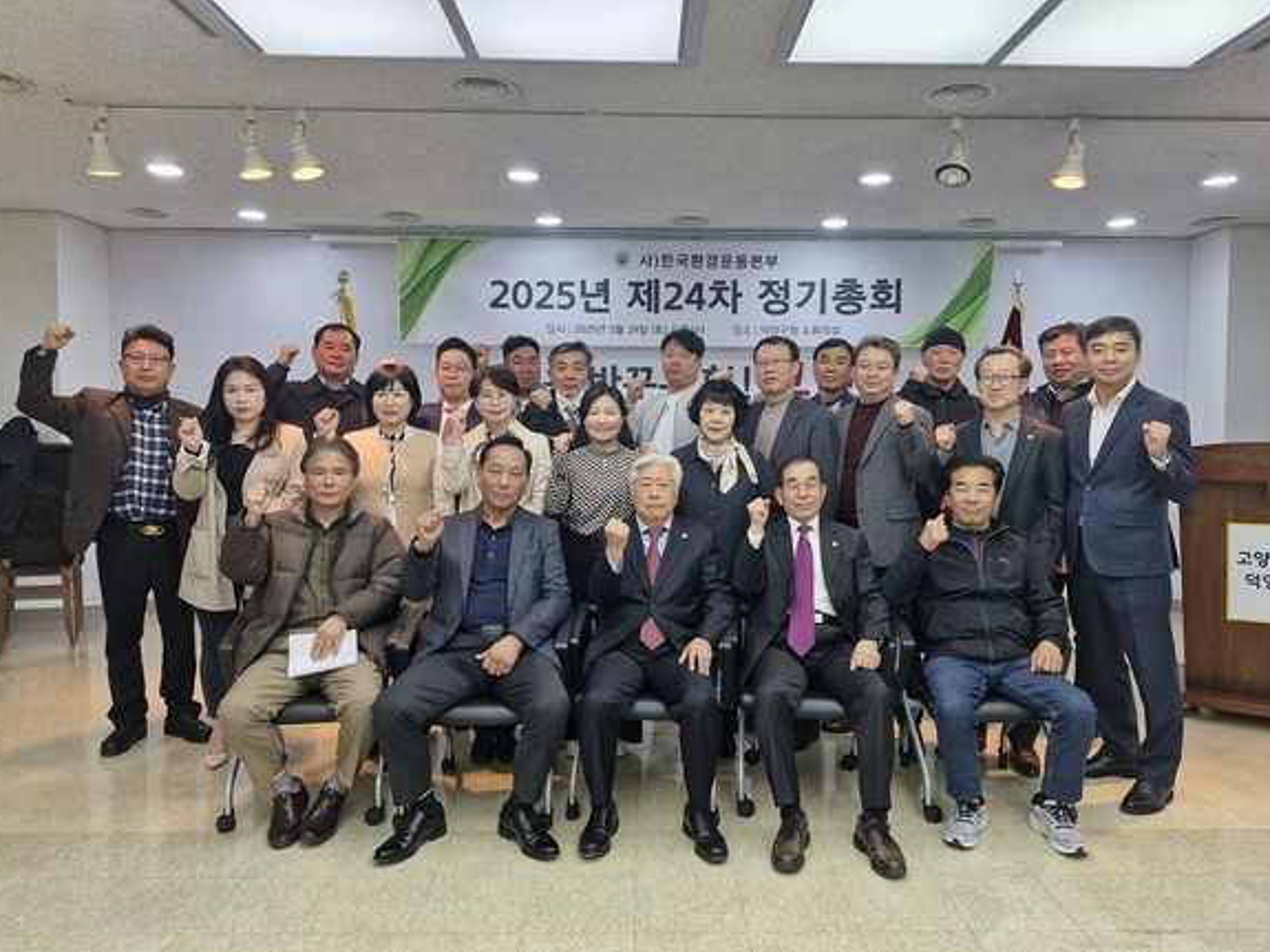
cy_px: 457
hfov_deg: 71.6
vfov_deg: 56.8
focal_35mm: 24
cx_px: 647
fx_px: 880
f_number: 1.8
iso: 64
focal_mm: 5.54
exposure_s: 1/120
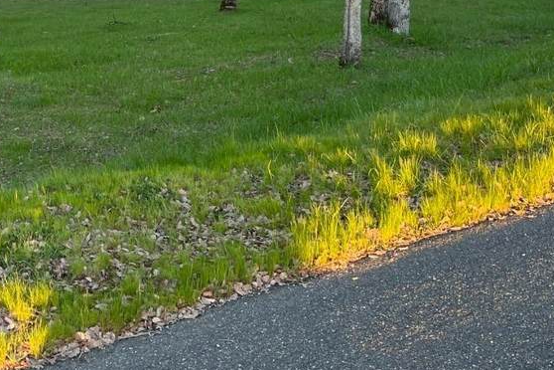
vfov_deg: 20.2
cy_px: -102
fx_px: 954
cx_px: 97
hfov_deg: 31.4
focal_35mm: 62
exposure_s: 1/121
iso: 40
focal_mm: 5.1
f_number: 1.6
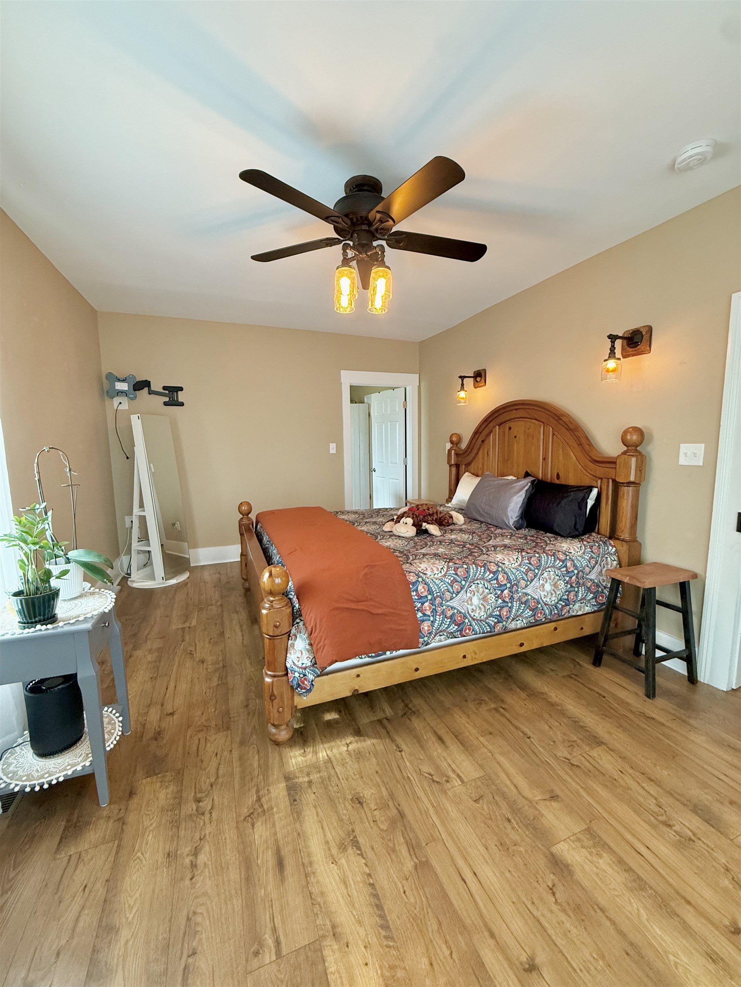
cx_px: 370
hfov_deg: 85.7
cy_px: 494
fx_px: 400
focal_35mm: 14
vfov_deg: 102.1
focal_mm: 2.22
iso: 320
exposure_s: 1/60
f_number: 2.2
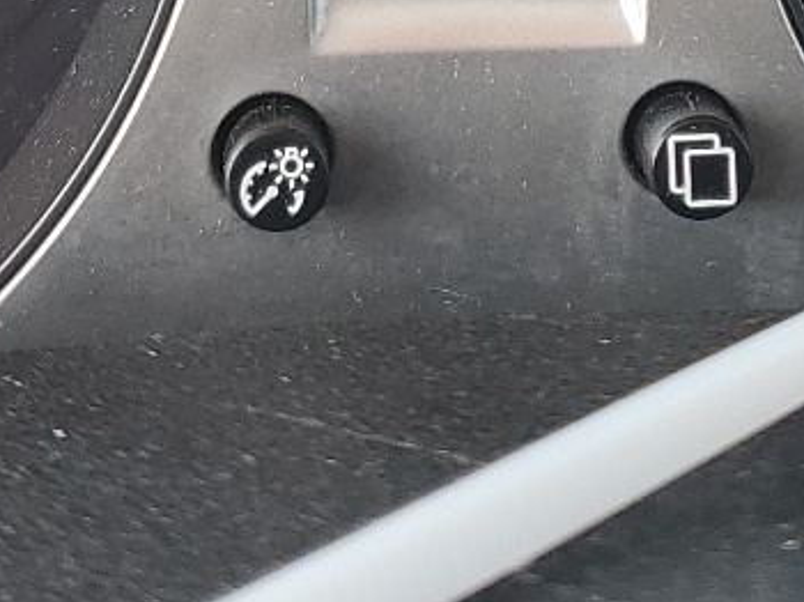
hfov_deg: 16.6
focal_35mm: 119
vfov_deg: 11.4
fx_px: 2762
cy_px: -551
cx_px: 384
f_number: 1.5
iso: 50
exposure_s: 1/169
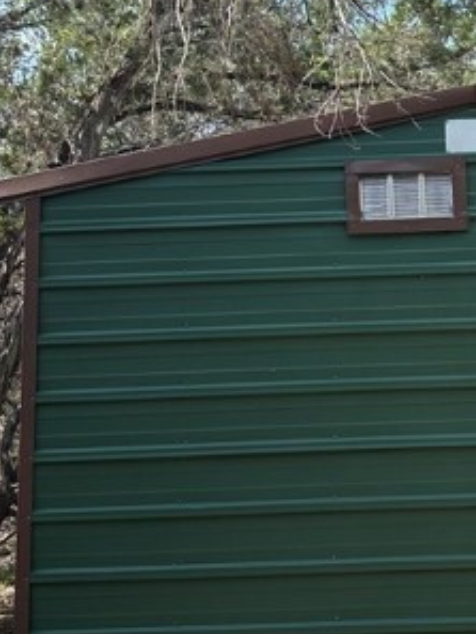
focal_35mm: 62
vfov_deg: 30.7
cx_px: 446
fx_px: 1136
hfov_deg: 22.9
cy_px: 173
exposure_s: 1/1473
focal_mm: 6.86
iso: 80
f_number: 1.78
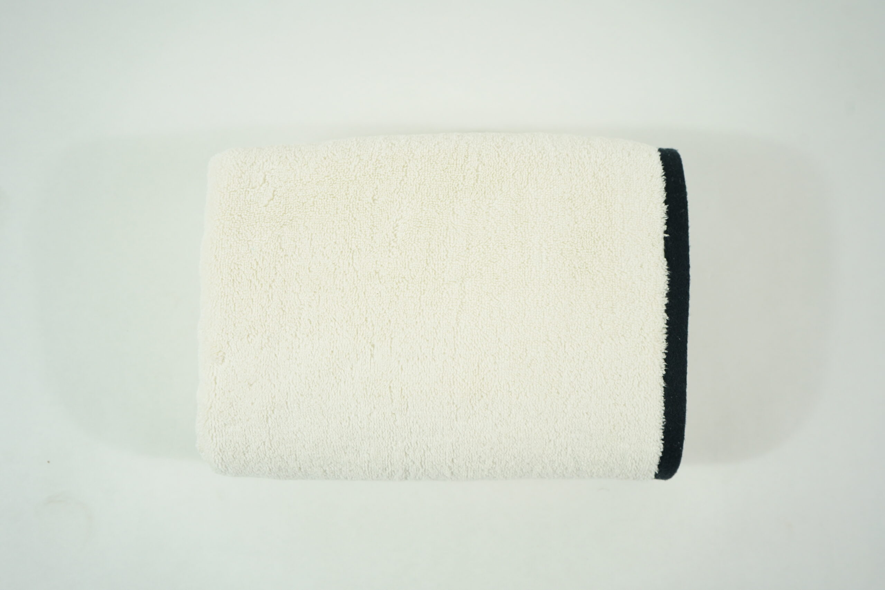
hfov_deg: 60.3
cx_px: 442
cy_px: 295
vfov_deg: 42.3
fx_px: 762
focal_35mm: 31
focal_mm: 31
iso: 1600
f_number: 5.6
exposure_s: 1/100
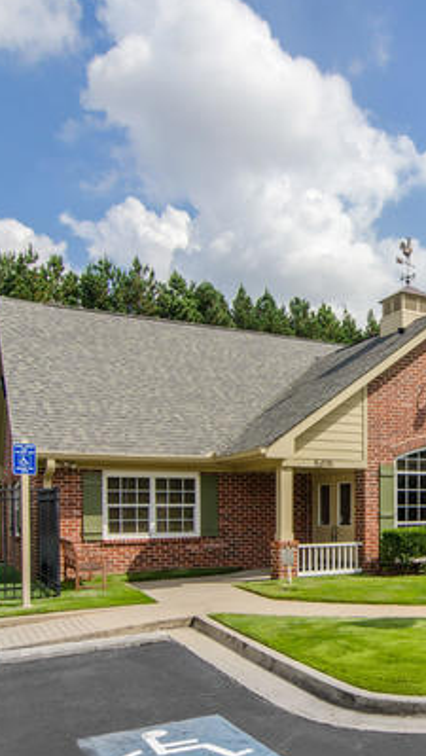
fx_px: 681
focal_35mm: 34
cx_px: 408
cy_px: 378
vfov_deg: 58.0
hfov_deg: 32.4
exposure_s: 1/500
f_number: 9
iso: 320
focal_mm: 14
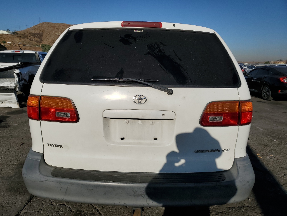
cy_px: 108
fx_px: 216
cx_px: 144
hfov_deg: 67.3
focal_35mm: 26
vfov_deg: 53.1
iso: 52
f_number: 1.5
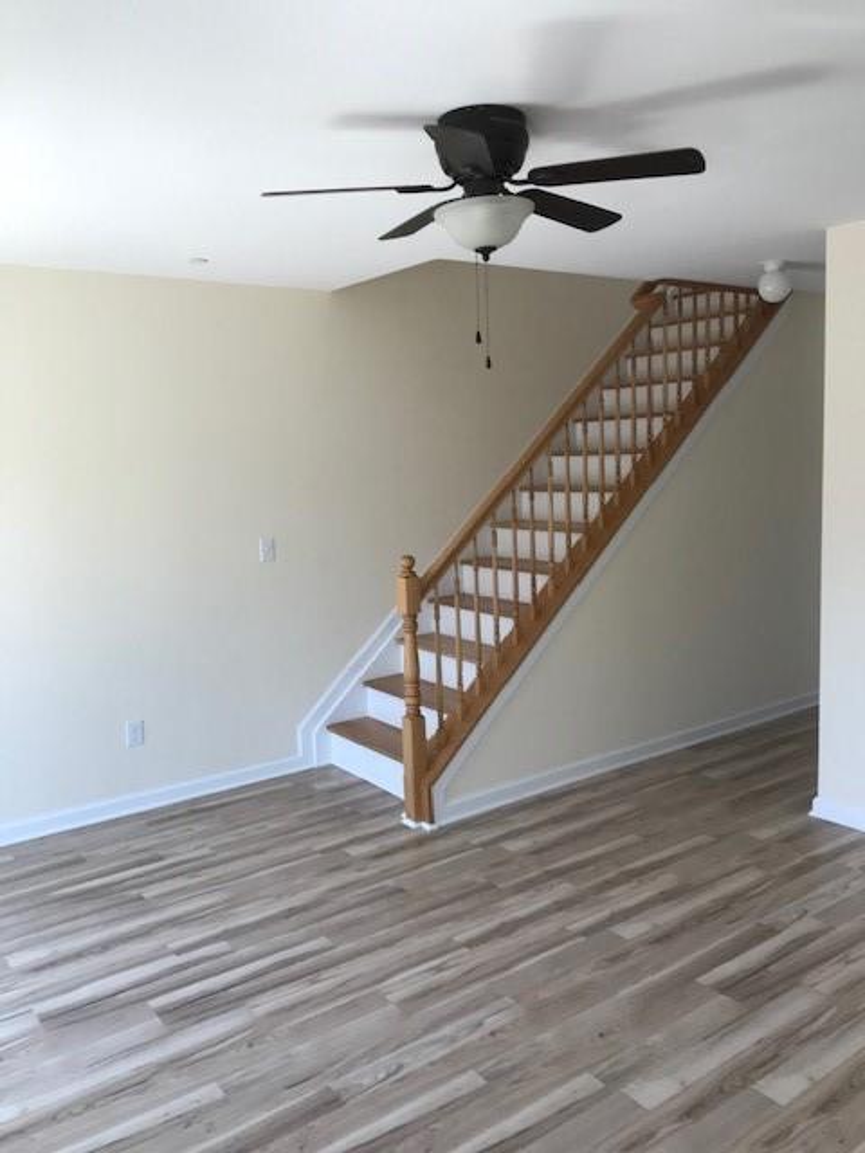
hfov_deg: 49.7
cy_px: 576
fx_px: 933
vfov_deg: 63.4
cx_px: 432
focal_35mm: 28
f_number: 1.8
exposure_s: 1/120
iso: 40
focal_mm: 3.99
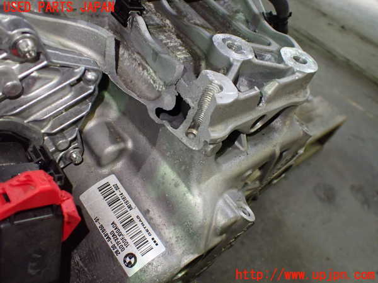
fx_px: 328
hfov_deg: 60.0
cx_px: 189
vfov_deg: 46.8
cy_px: 142
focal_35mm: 30
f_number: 2.3
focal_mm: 5.4
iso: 800
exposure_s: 1/125
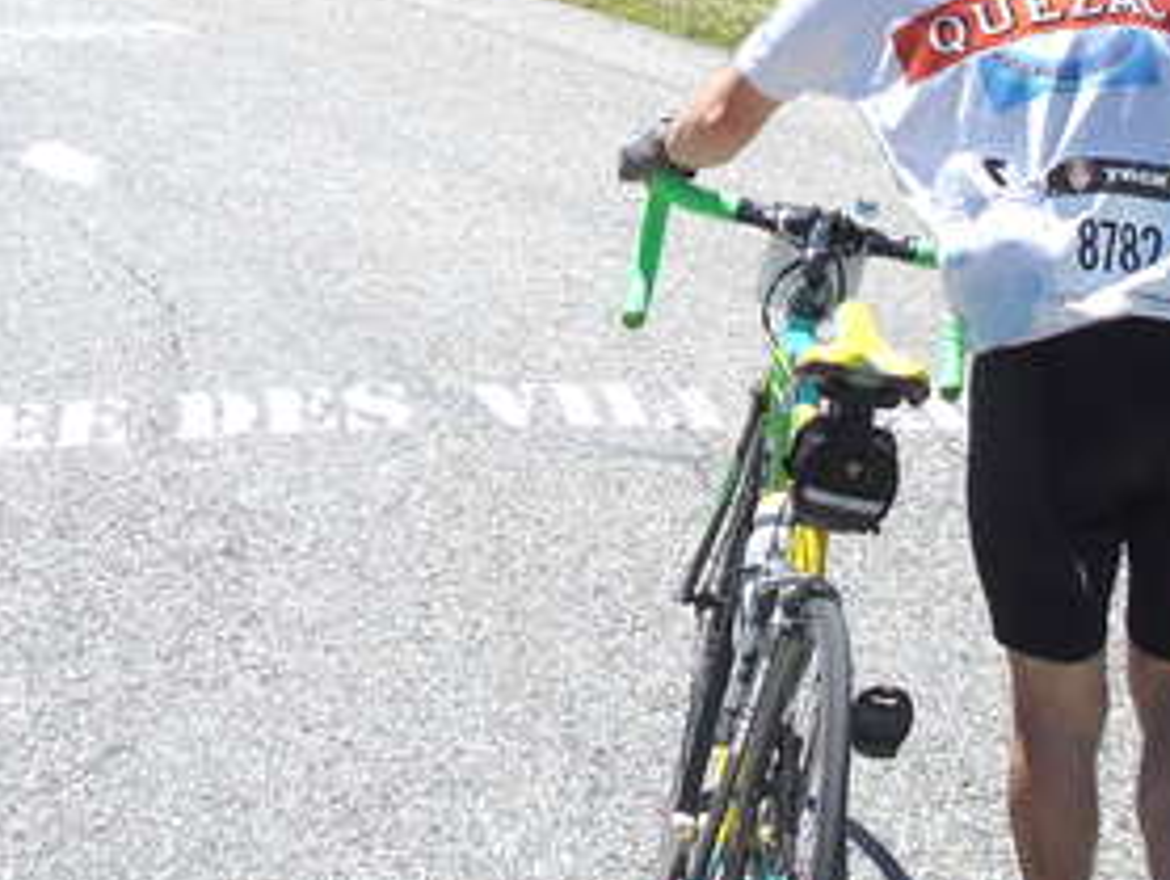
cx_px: 678
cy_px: 139
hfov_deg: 23.8
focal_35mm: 82
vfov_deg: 17.8
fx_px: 2774
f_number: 6.2
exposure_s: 1/250
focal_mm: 5.3
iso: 80
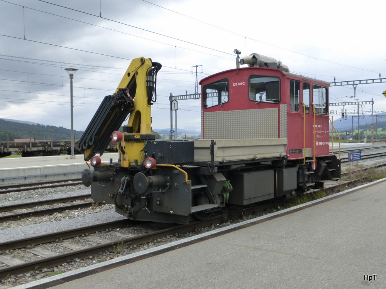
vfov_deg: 40.7
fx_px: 390
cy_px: 144
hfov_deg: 52.6
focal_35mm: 35
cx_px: 193
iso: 160
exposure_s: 1/250
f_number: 3.7
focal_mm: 6.1
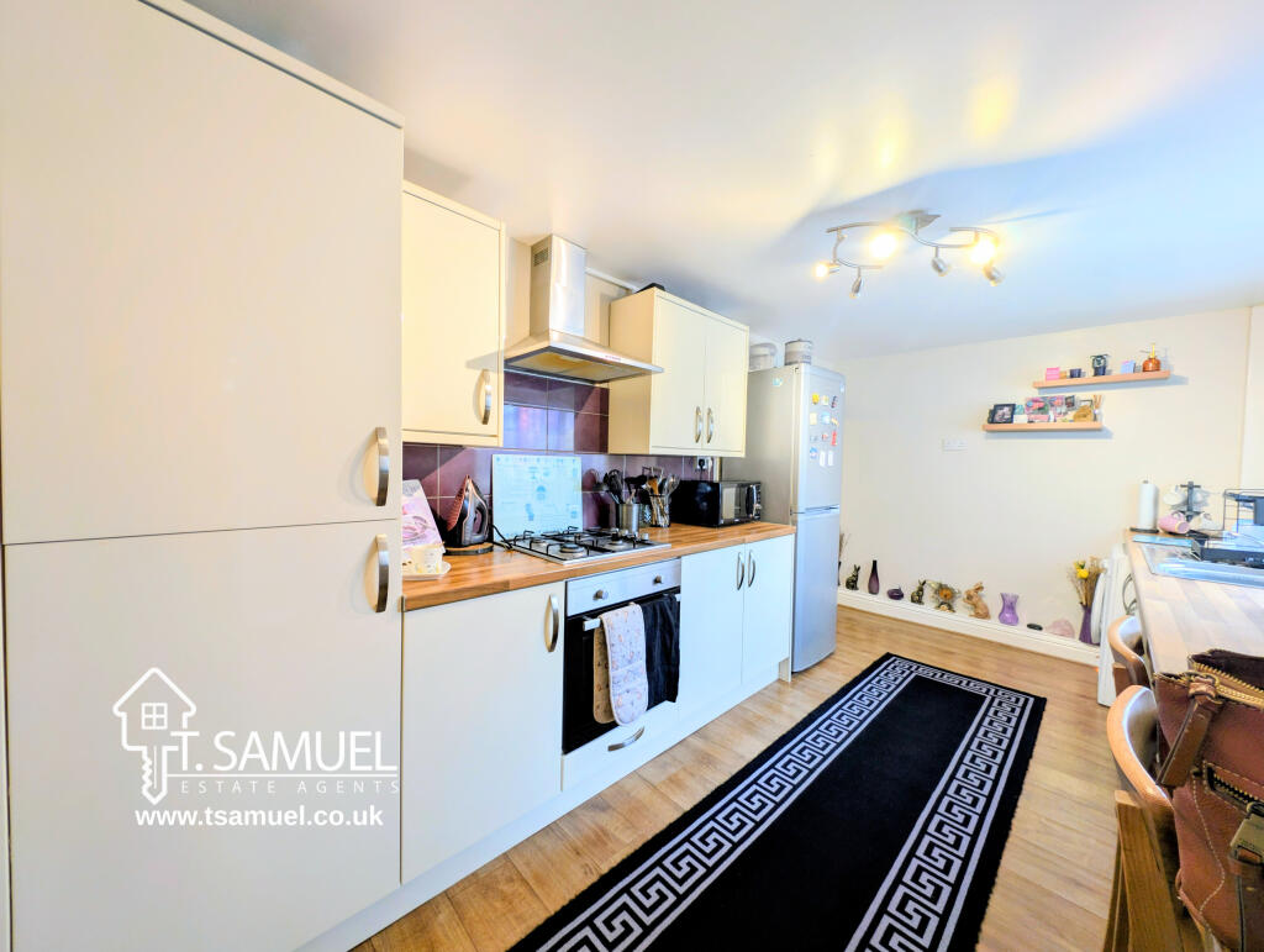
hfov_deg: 110.5
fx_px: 439
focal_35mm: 12
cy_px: 476
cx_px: 632
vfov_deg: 94.6
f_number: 1.95
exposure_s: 1/16.7
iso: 48
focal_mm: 2.23
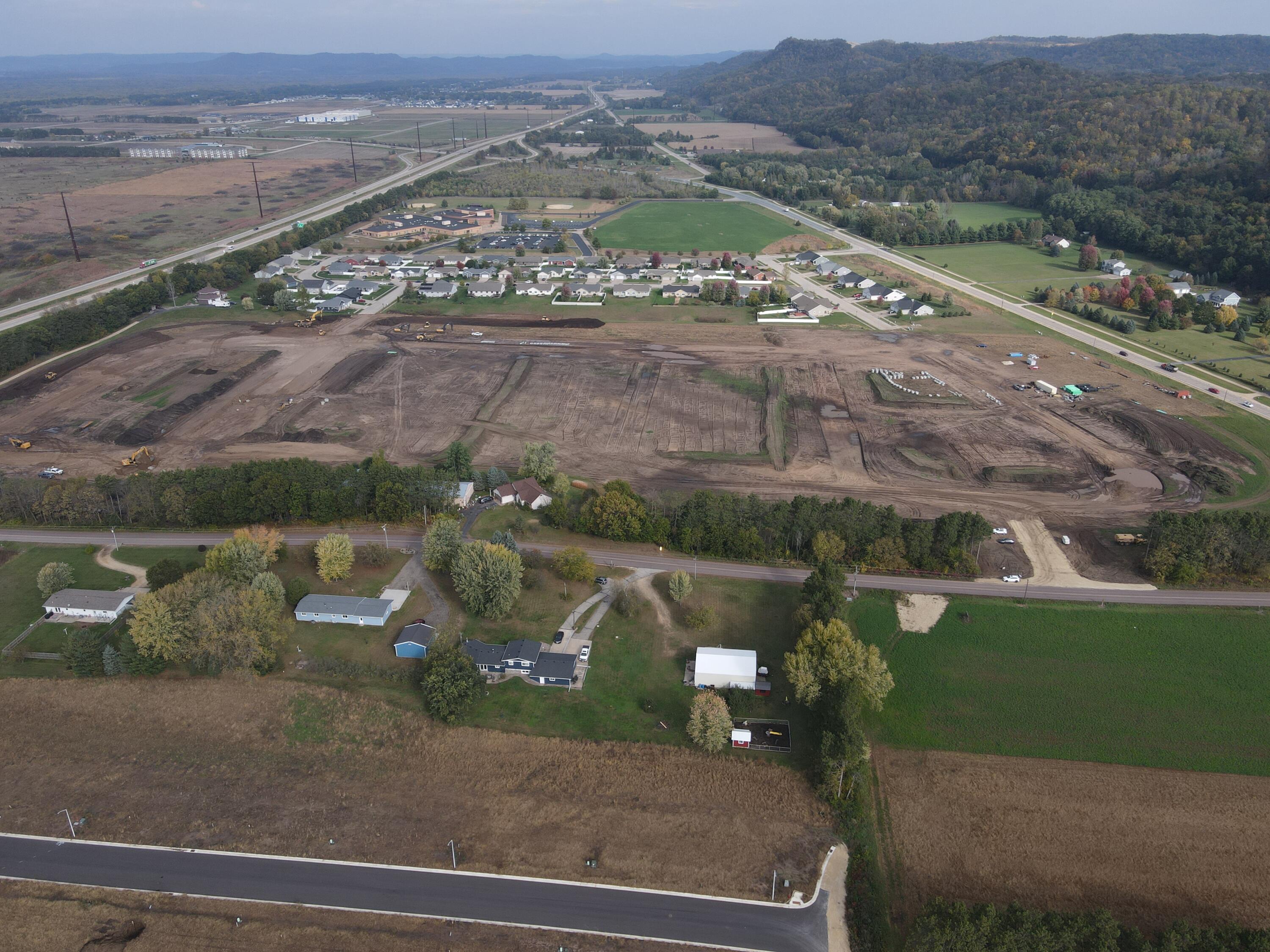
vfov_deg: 56.8
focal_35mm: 24
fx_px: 881
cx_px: 635
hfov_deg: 71.6
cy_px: 476
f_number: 2.8
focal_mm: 4.5
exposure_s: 1/500
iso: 100
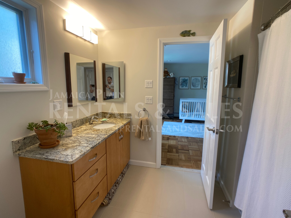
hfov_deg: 67.3
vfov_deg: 53.1
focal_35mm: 26
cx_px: 146
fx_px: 219
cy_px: 109
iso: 100
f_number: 1.8
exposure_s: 1/120
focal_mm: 4.25
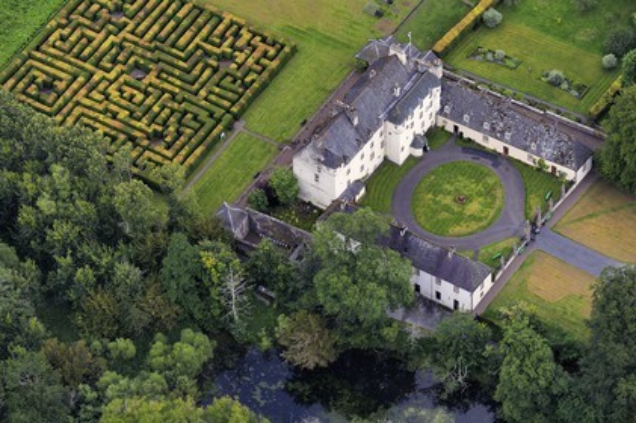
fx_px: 2560
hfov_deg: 14.2
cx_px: 318
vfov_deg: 9.4
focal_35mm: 145
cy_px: 212
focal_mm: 145
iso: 400
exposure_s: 1/800
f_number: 5.6
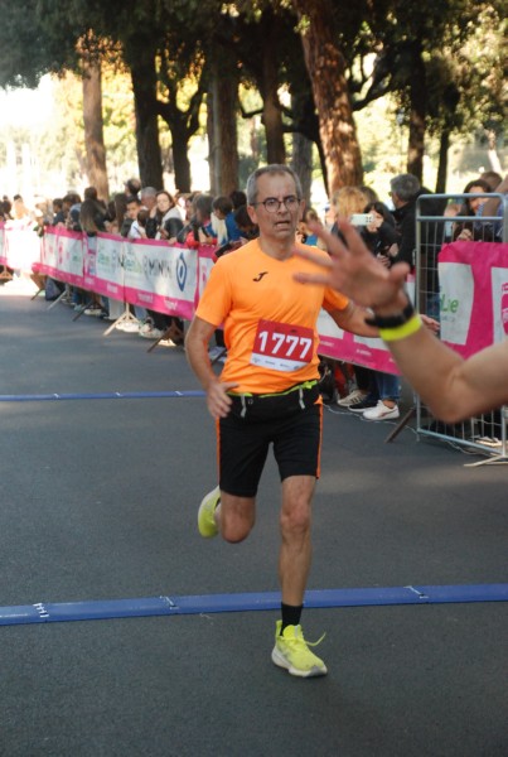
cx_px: 254
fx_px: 2211
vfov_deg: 19.4
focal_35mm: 105
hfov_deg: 13.1
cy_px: 378
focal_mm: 70
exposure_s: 1/250
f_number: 5.6
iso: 1000
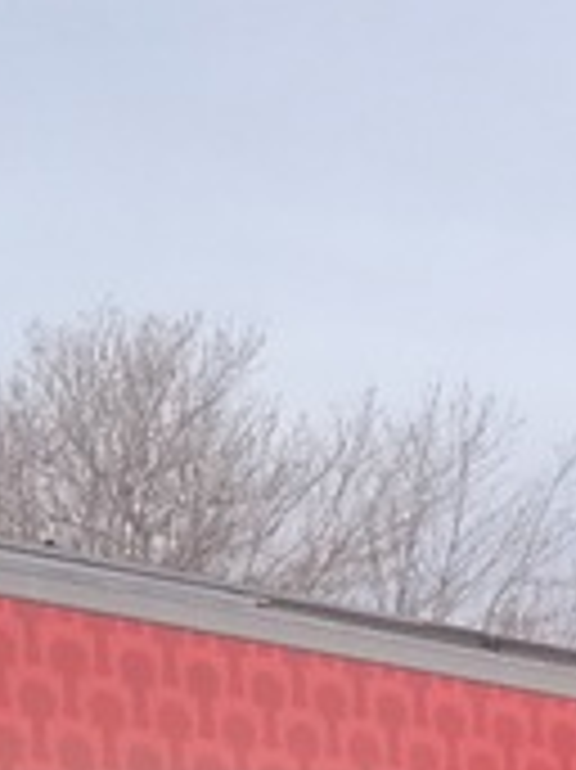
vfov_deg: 9.9
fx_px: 3732
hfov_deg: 8.8
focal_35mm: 168
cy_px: 2040
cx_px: 432
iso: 20
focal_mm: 3.99
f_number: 1.8
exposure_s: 1/2336
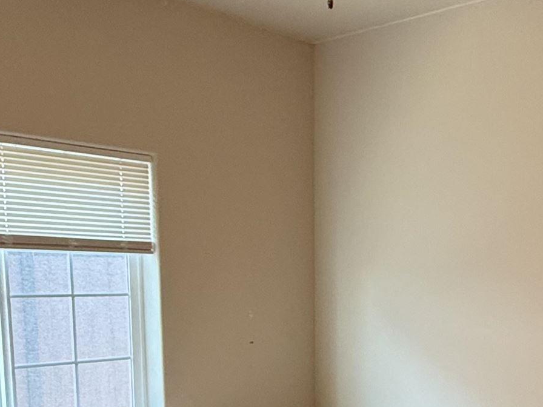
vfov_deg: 28.8
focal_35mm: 48
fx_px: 753
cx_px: 439
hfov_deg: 38.1
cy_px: 384
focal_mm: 2.22
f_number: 2.2
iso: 400
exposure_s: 1/60
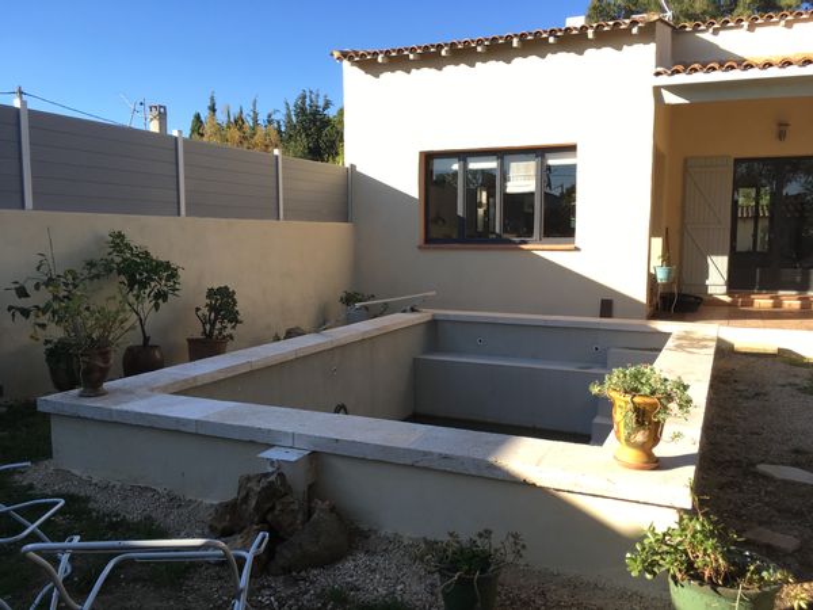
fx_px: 681
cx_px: 406
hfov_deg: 61.7
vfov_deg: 48.2
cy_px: 305
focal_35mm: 29
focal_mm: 4.15
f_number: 2.2
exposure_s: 1/509
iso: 25
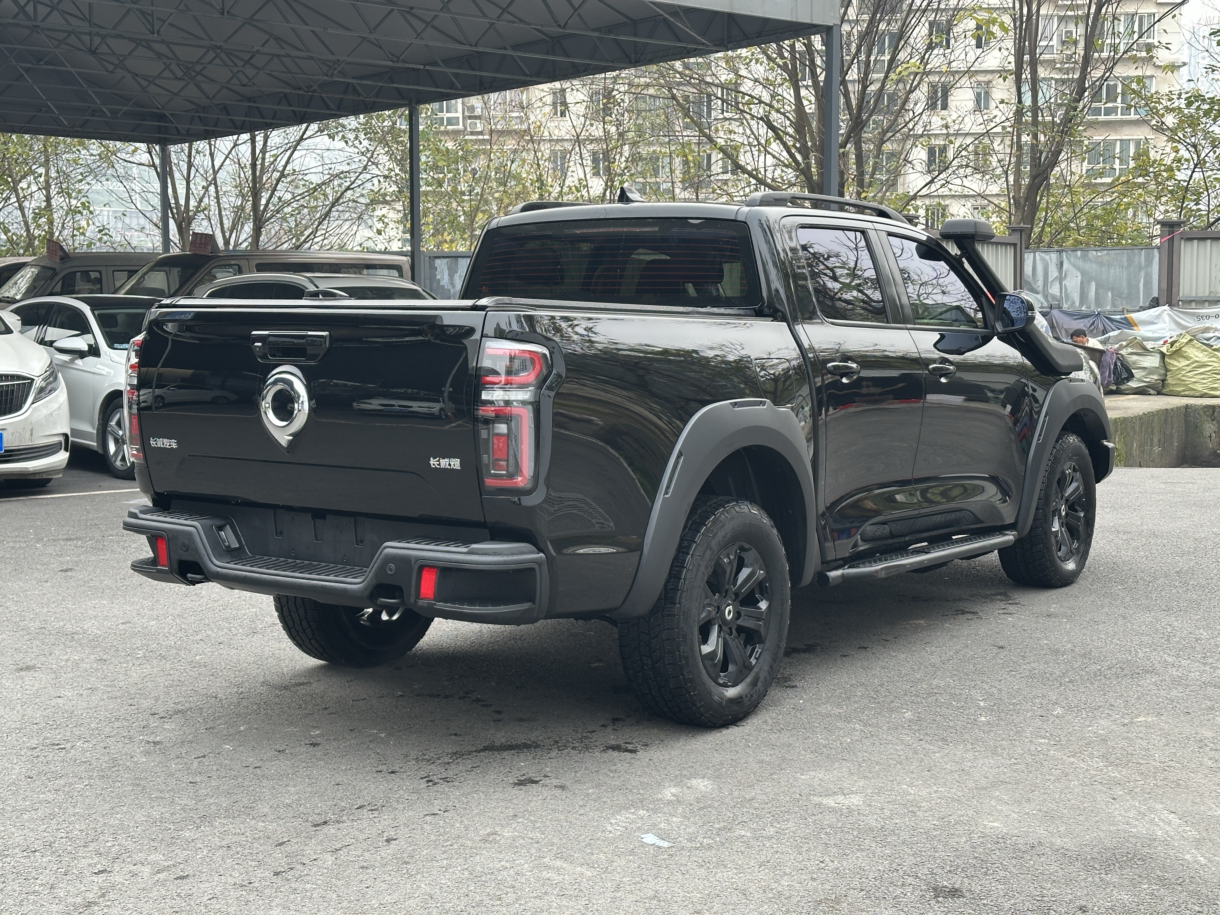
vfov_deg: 30.3
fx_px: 1692
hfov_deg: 39.7
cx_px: 610
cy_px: 458
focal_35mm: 48
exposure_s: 1/77
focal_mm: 6.86
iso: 80
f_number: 1.78
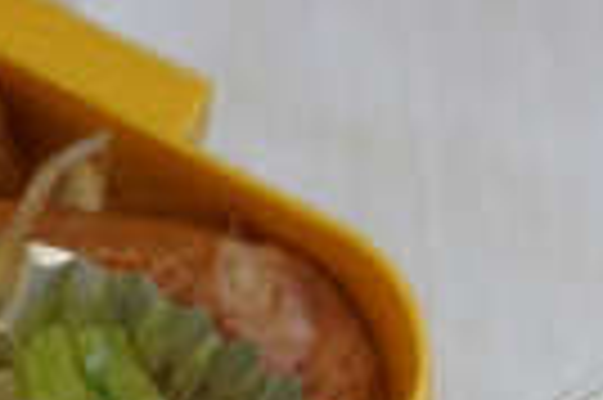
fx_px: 1924
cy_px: 847
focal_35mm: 115
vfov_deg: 10.7
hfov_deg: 17.4
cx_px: 14
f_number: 4
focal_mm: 16
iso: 400
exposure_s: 1/160
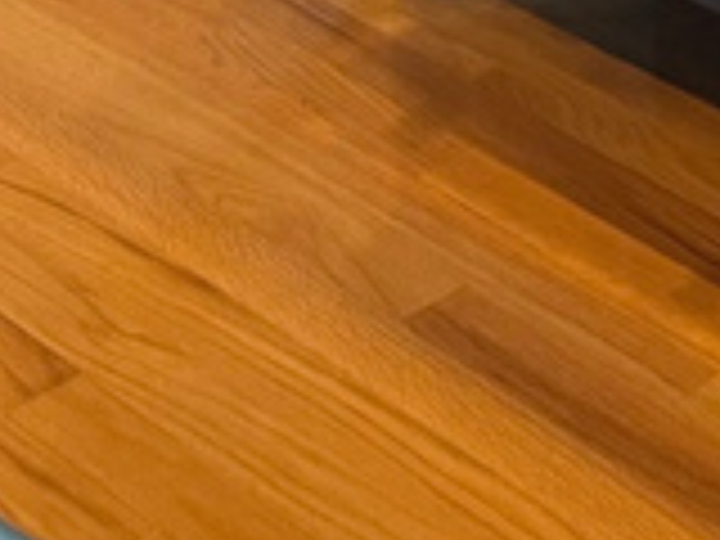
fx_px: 3453
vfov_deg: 7.8
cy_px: -1026
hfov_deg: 11.7
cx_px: 792
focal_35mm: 166
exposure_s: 1/60
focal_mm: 5.1
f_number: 1.6
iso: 100
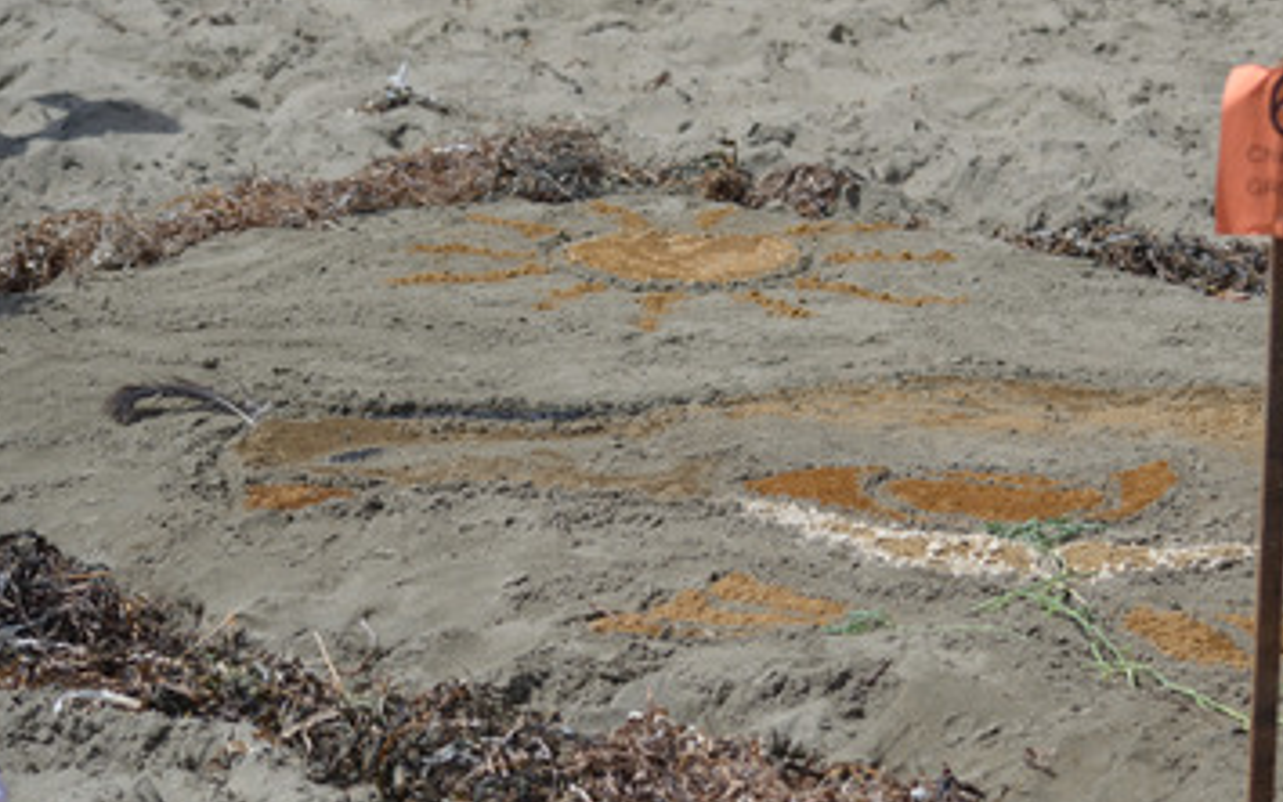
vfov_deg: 9.0
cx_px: 799
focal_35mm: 146
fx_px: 5106
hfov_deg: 14.3
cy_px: 443
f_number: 4.5
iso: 100
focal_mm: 68
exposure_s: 1/1000
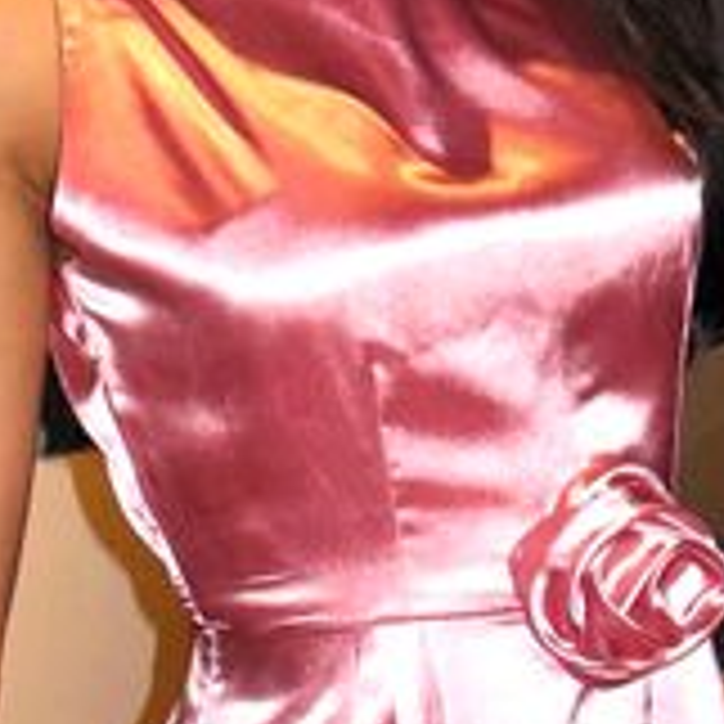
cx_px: 360
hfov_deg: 15.8
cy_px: -36
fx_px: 2603
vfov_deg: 15.5
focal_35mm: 110
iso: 200
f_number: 3.2
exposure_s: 1/25
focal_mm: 4.5
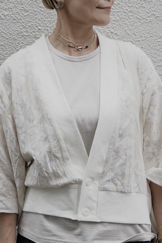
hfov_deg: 43.5
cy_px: 122
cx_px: 81
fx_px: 203
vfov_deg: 62.0
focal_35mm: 30
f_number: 5.6
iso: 500
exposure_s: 1/400
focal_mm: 30
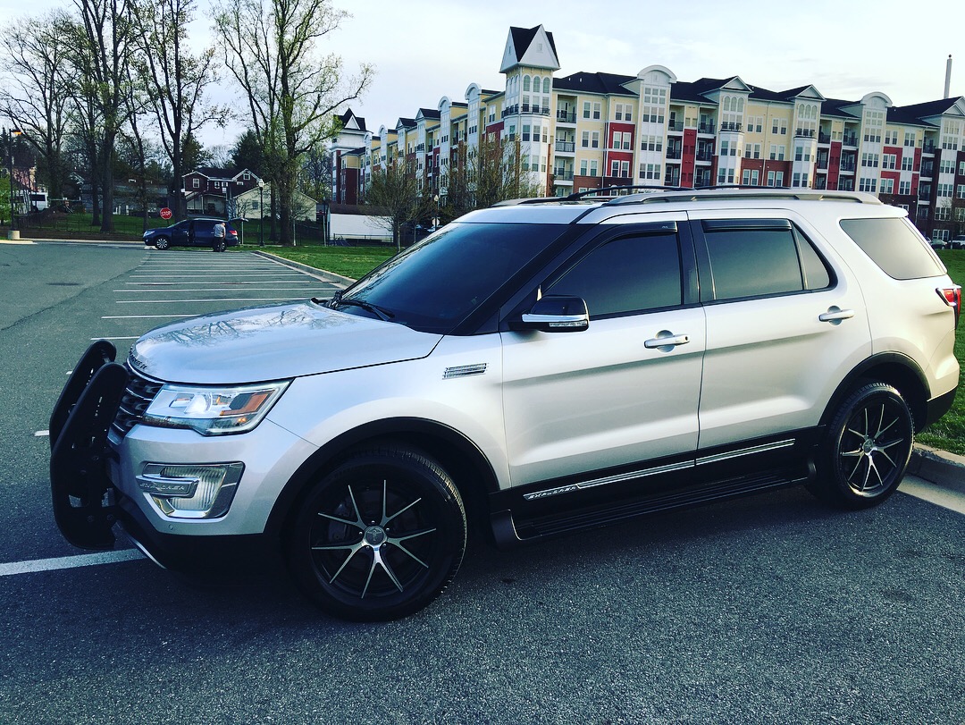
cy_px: 362
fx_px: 809
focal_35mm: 29
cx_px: 482
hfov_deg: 61.6
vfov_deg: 48.3
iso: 25
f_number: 2.2
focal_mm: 4.15
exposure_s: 1/427
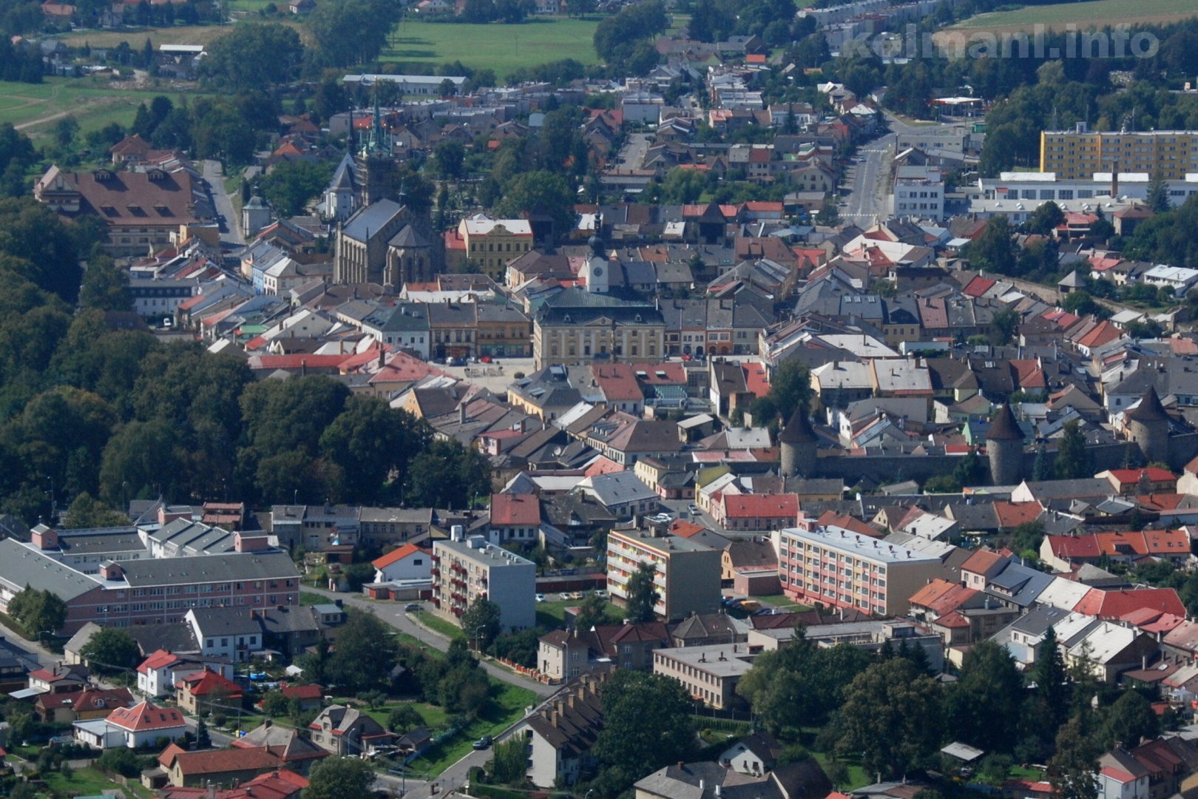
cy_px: 400
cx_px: 599
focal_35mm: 98
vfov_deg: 14.0
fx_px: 3244
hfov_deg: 20.9
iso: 320
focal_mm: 65
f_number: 11
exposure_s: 1/1000
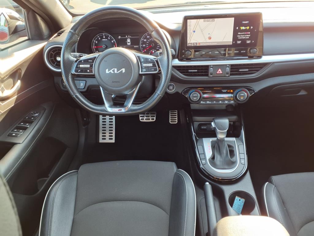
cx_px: 157
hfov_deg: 65.3
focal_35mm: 27
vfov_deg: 51.4
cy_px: 118
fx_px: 245
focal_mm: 3.58
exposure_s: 1/60.2
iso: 64
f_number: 1.9
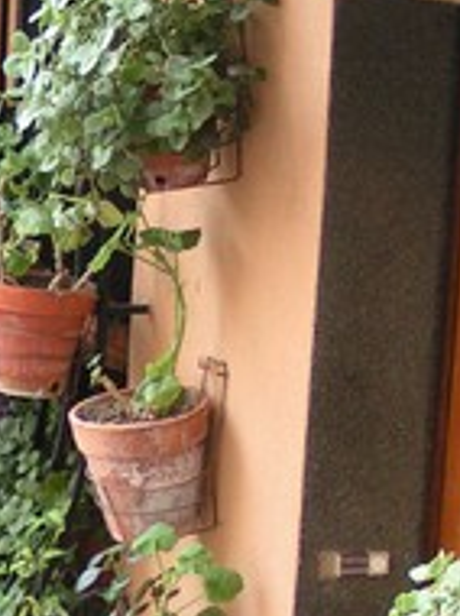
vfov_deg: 13.0
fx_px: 2699
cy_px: 426
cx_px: -110
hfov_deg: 9.6
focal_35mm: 152
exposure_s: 1/50
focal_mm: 7.3
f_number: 2.8
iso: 80
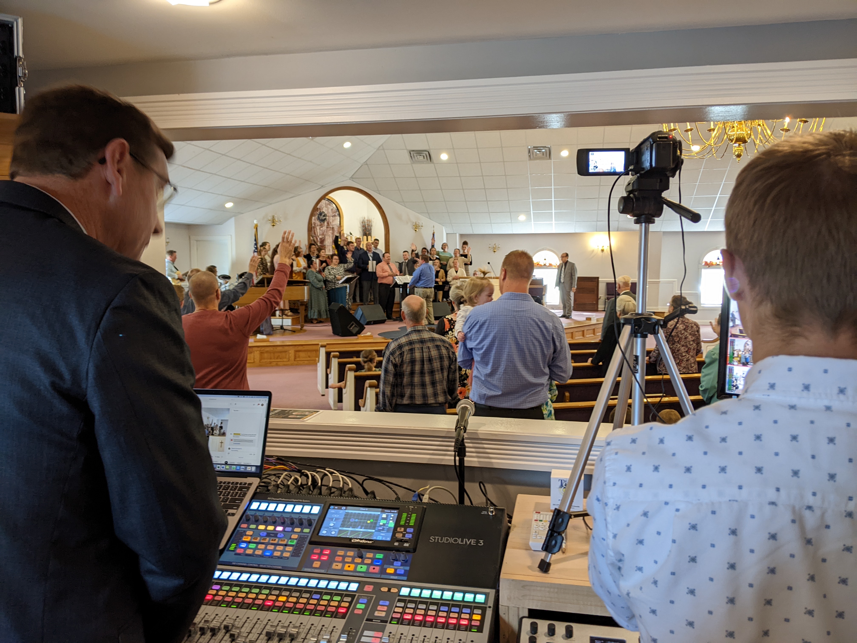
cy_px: 322
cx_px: 428
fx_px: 668
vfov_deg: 51.4
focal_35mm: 27
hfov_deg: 65.3
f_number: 1.8
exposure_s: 1/24
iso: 82
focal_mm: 4.44
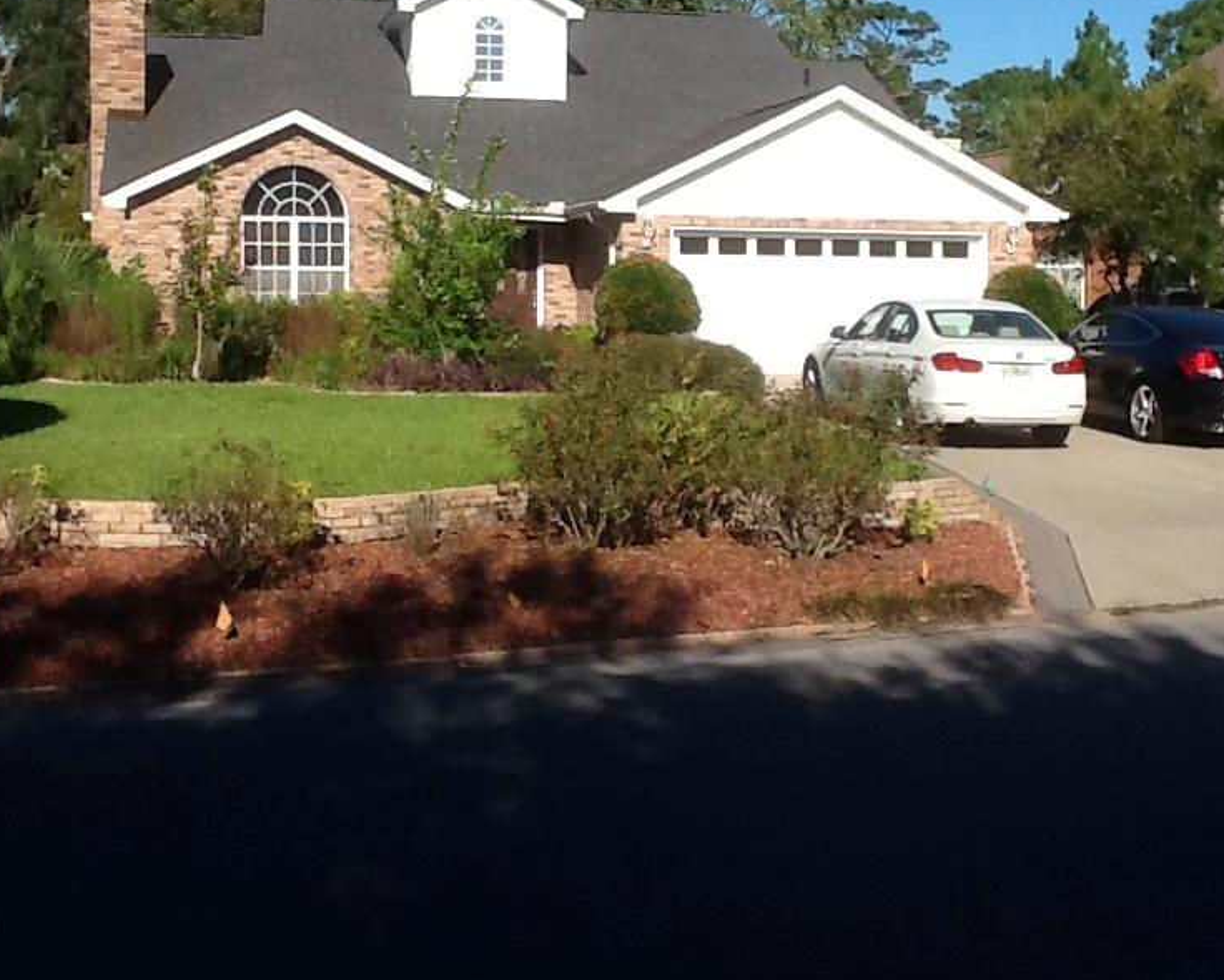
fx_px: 2029
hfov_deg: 33.5
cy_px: 388
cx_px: 697
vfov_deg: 27.1
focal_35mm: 56
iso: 40
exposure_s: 1/1672
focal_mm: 2.03
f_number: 2.4
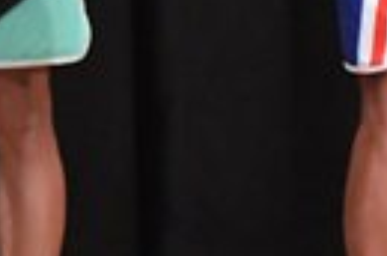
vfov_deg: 1.1
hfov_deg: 1.6
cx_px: 880
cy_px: -131
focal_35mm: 1298
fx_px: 13919
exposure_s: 1/400
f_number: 5.6
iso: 6400
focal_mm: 145
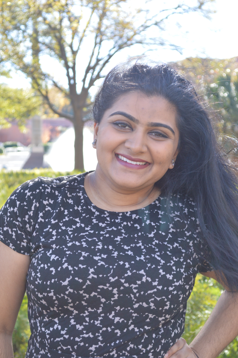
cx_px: 119
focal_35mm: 72
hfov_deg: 18.9
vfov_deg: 28.1
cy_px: 179
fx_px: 715
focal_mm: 48
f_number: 5.6
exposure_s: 1/125
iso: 400
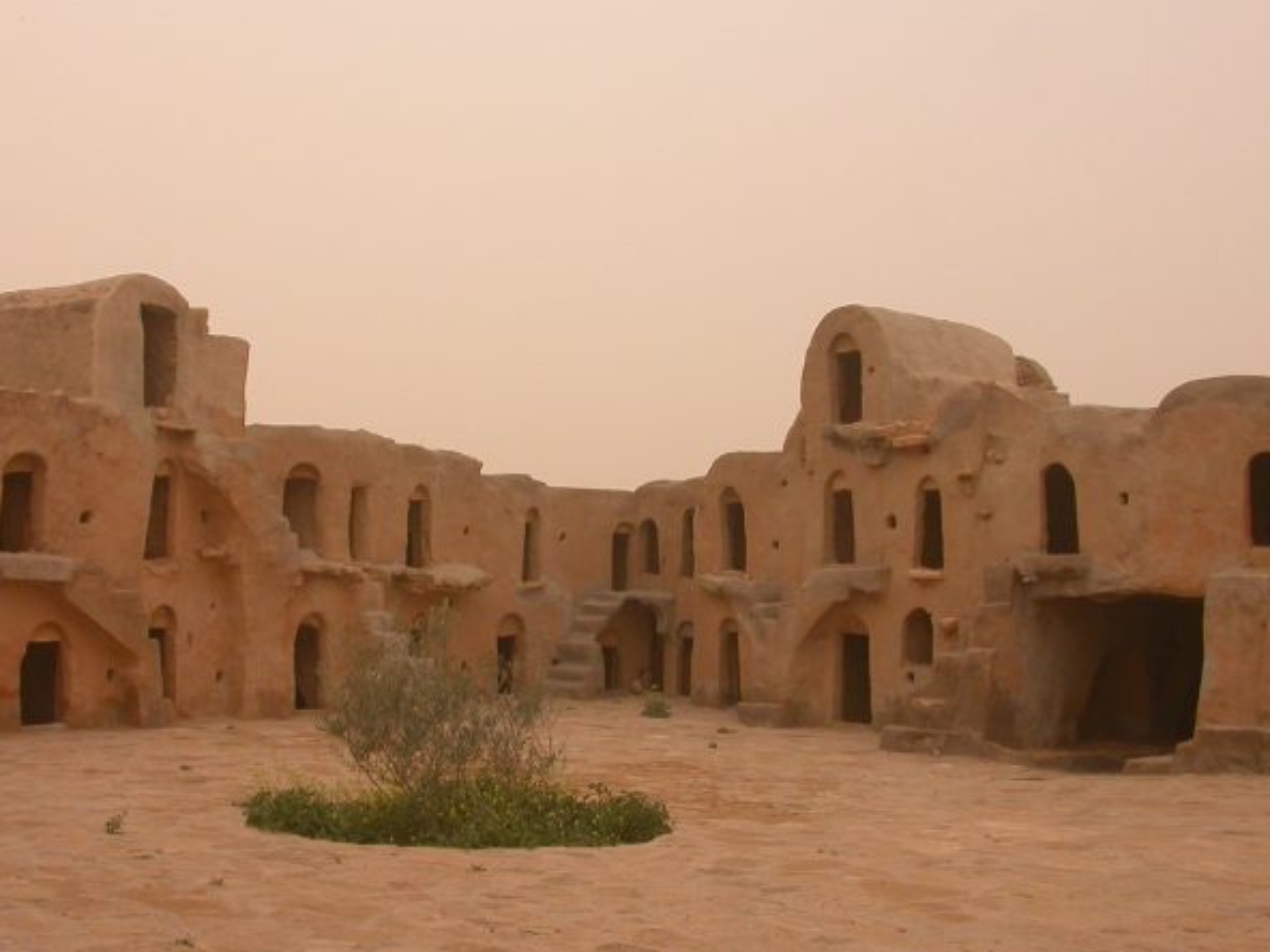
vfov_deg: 19.1
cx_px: 515
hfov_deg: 25.3
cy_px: 564
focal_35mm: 77
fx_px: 2825
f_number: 5.4
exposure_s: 1/259
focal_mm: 11.8
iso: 100
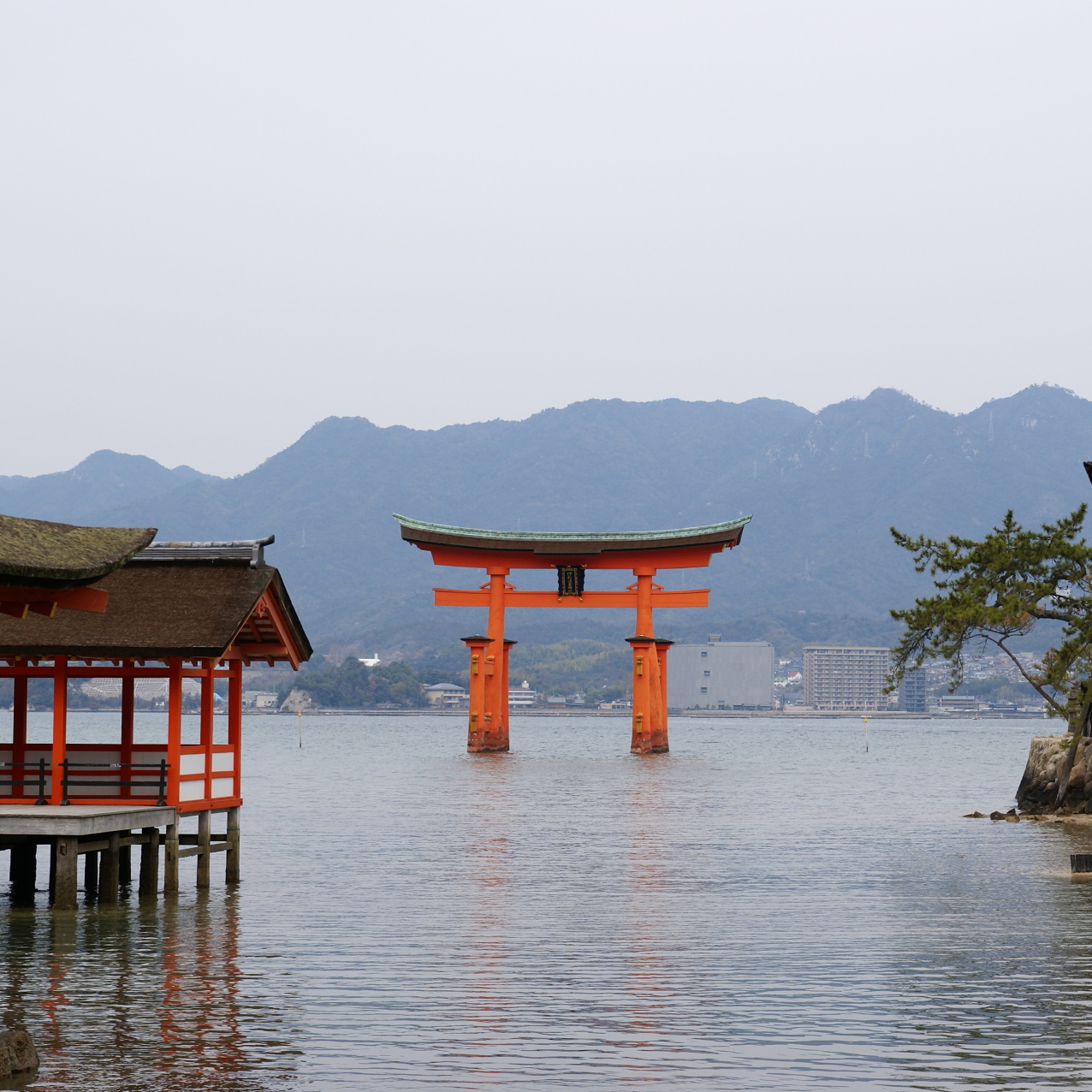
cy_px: 544
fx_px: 3426
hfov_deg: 18.1
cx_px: 697
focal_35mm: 96
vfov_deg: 18.1
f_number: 5
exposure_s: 1/500
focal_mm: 50
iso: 100
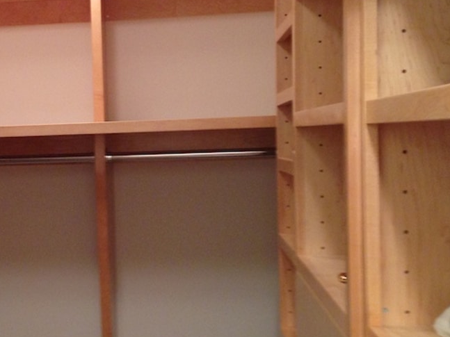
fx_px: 884
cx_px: 46
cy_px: 160
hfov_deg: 27.5
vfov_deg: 21.6
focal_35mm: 68
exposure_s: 1/20
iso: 160
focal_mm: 4.13
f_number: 2.4
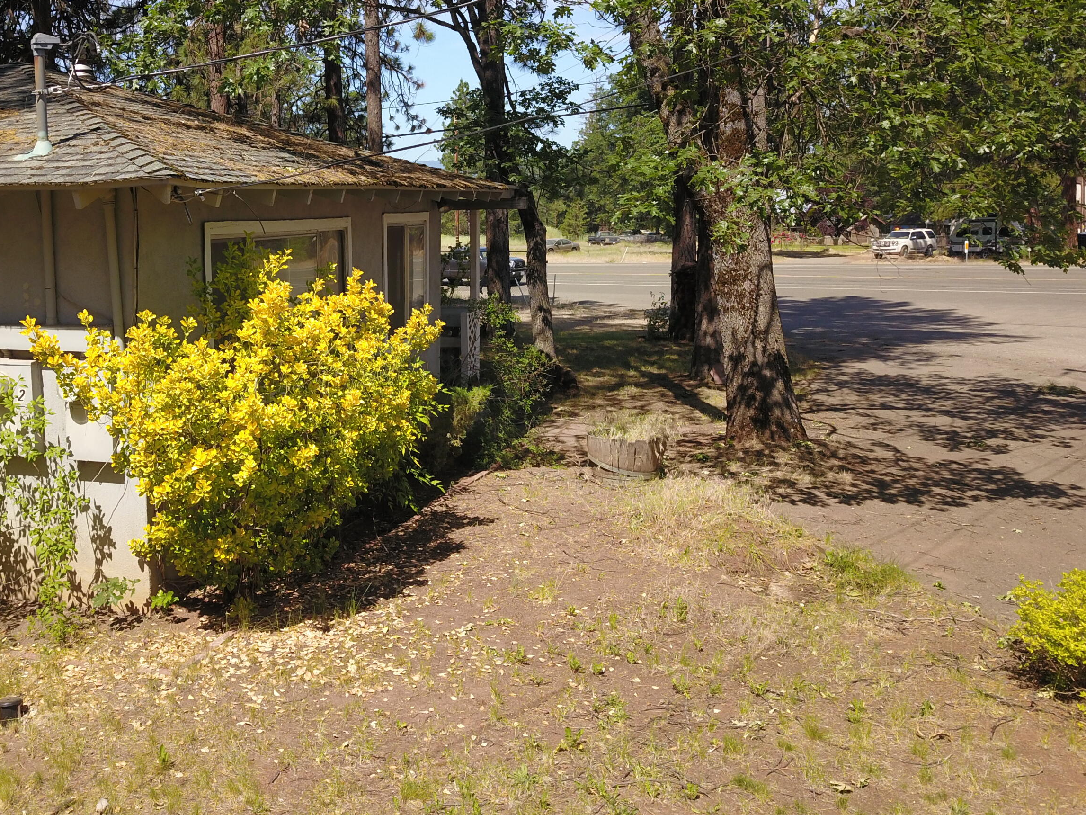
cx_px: 387
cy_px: 299
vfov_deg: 41.5
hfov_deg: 53.2
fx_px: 1067
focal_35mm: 34
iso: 100
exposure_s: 1/844
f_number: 2.2
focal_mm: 4.73
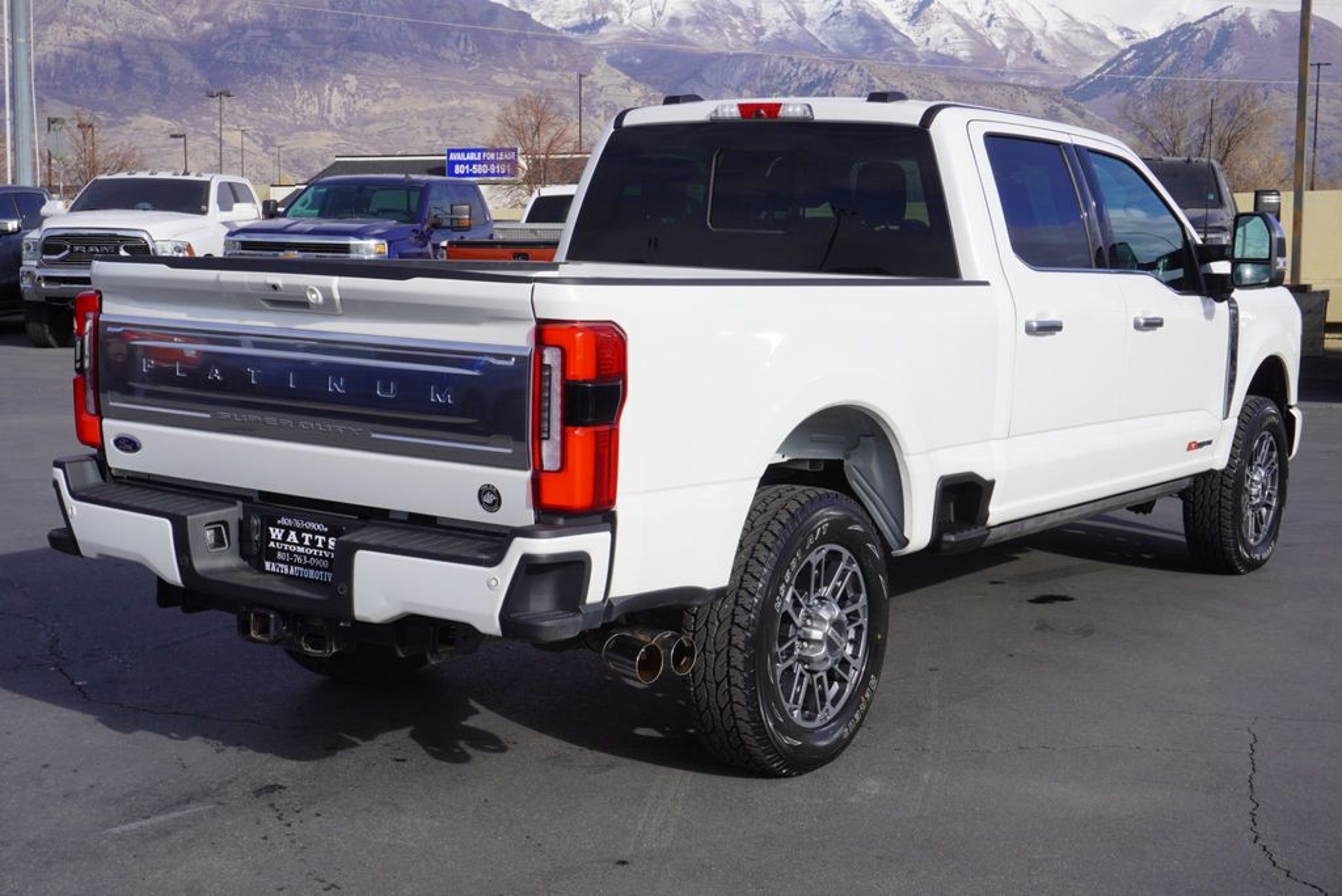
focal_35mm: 50
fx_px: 1846
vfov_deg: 27.3
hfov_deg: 39.9
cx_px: 671
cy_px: 448
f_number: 11
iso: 100
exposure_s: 1/200
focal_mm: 33
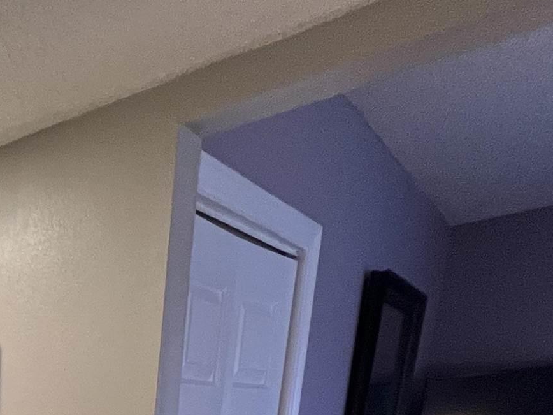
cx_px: -278
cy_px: 724
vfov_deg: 21.8
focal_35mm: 46
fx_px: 735
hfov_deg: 27.8
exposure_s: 1/120
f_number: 1.8
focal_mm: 1.57
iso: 250
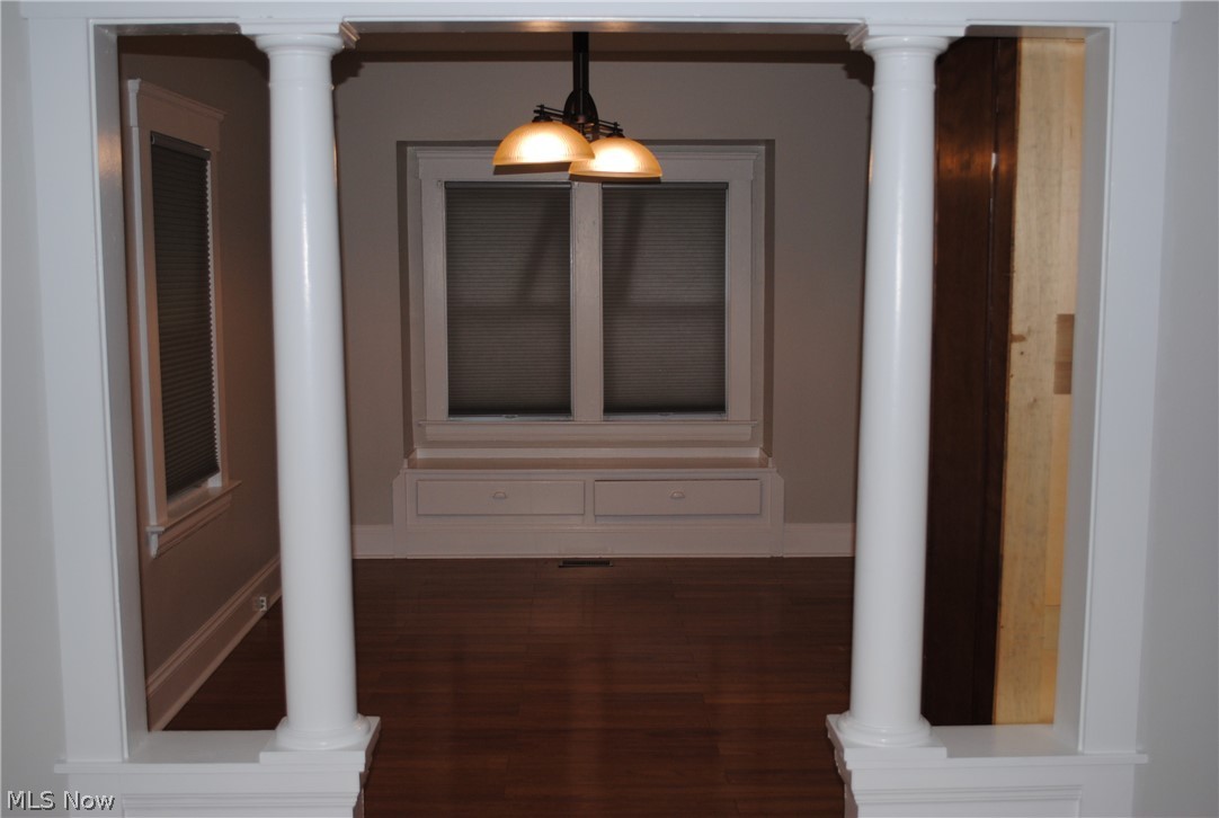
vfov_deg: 34.4
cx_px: 610
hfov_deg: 49.5
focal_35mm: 39
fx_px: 1323
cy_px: 409
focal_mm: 26
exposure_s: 1/60
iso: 200
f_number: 4.2
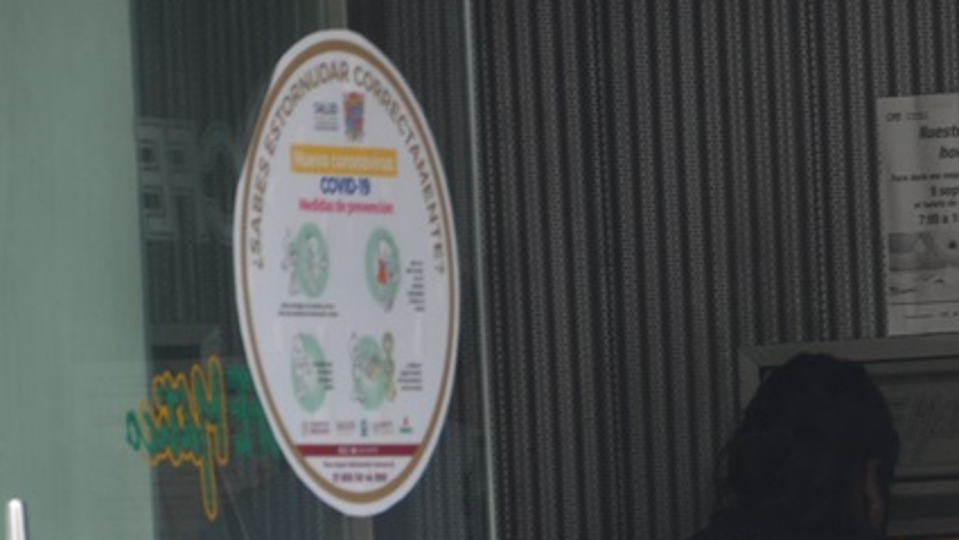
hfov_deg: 4.5
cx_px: 1322
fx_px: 12142
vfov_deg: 2.5
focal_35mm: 478
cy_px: 599
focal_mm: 105
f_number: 5.6
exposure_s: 1/125
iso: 220
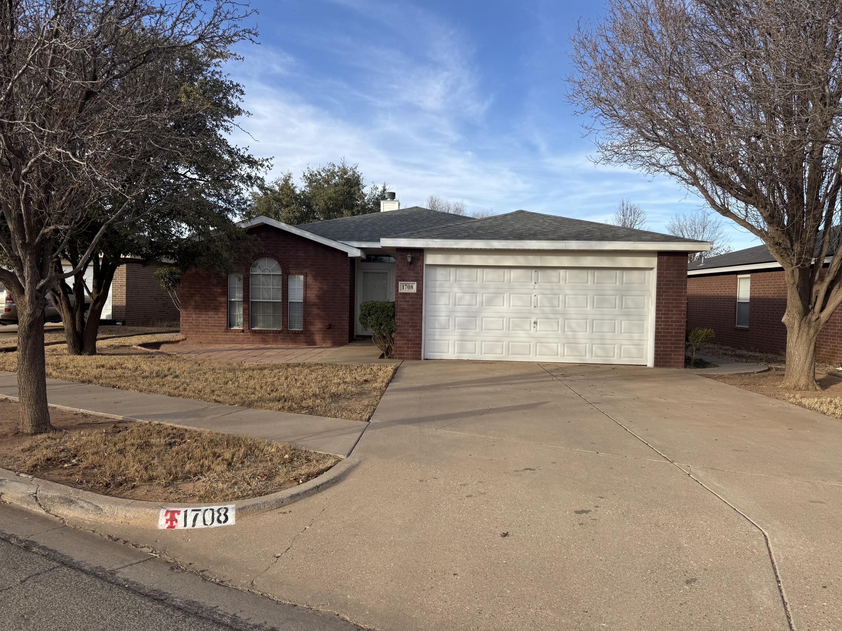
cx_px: 421
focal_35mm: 24
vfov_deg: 56.8
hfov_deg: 71.6
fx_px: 584
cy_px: 316
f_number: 1.78
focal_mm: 6.76
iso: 80
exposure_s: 1/2110
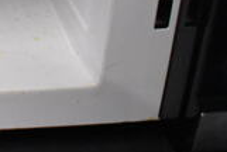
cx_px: -168
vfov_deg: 12.9
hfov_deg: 16.9
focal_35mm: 102
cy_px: -58
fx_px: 644
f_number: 3.5
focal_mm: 18
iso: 6400
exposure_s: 1/125
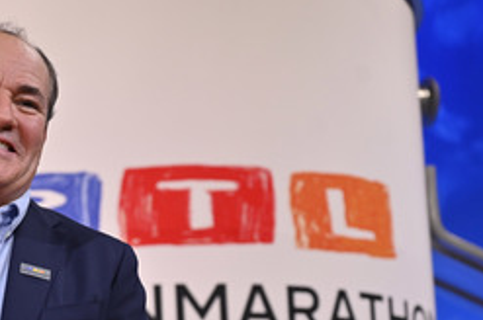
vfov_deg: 11.8
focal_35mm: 115
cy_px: 289
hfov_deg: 17.6
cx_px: 50
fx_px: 1541
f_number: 4
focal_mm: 63
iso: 800
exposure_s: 1/200
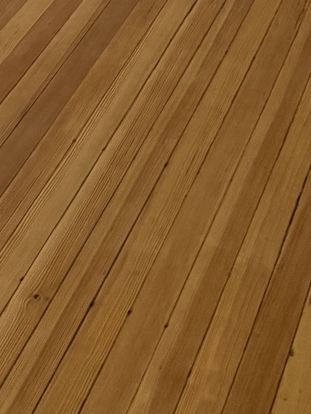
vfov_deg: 16.4
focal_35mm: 98
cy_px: -353
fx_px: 1174
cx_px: 74
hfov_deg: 15.0
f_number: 1.78
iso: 640
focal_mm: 6.76
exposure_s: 1/60
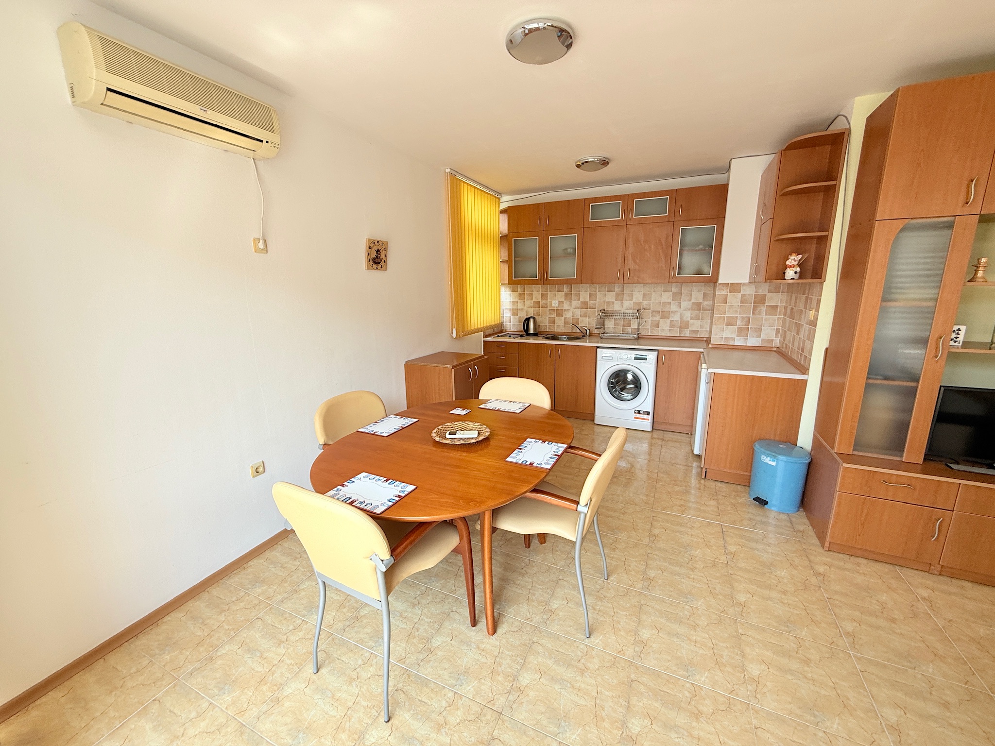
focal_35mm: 14
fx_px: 402
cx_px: 498
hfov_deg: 102.1
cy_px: 373
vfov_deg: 85.7
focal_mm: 2.22
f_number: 2.2
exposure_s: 1/99
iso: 50
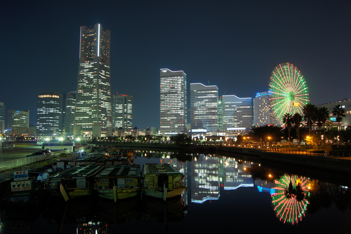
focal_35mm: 27
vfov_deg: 47.9
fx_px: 263
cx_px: 176
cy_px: 117
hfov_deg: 67.4
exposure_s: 1
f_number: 4.5
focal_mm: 18
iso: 200
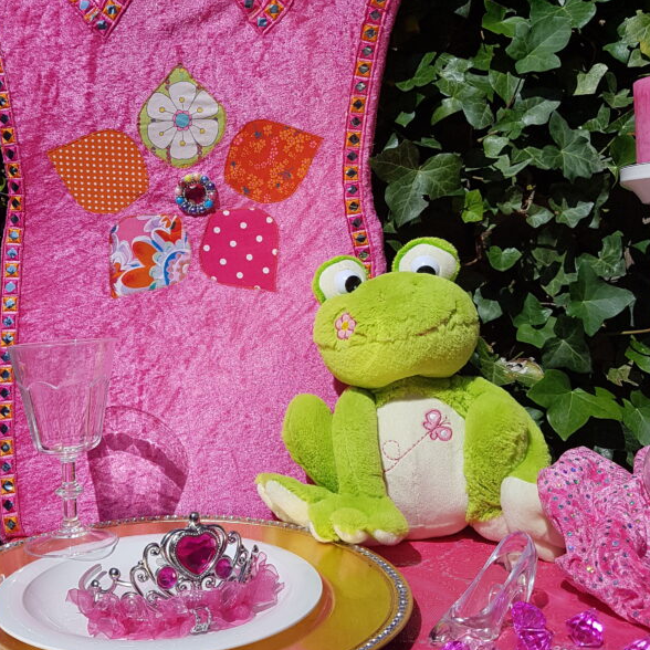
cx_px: 235
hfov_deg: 41.5
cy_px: 290
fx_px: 850
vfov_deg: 41.8
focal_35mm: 40
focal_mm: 4.2
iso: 50
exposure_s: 1/7328
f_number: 1.7
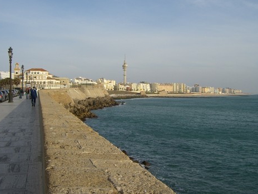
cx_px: 137
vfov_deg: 32.2
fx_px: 336
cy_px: 86
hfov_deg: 42.0
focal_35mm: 45
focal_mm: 6.2
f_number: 4.3
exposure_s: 1/640
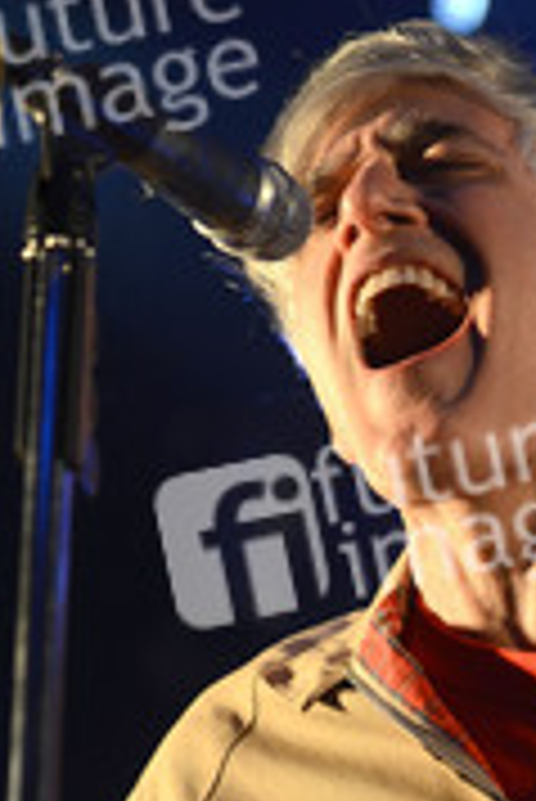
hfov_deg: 8.7
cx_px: 518
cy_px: 747
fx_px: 3499
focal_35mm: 157
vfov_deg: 12.9
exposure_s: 1/250
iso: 1000
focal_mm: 70
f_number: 2.8
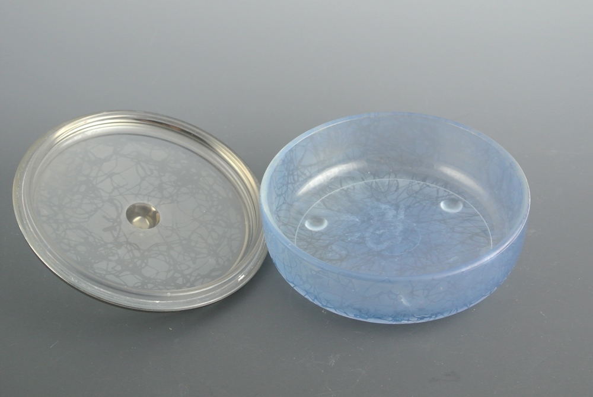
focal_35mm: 65
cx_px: 296
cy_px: 198
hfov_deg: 30.9
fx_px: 1072
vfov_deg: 21.0
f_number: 5.3
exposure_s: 1/60
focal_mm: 24.4
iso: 800
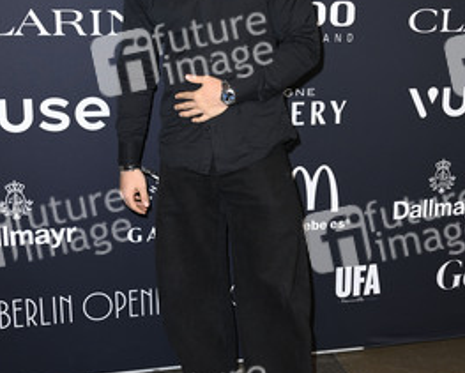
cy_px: 143
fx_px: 785
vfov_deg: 26.6
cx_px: 233
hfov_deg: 33.0
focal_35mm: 57
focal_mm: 40
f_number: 5.6
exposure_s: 1/250
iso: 500
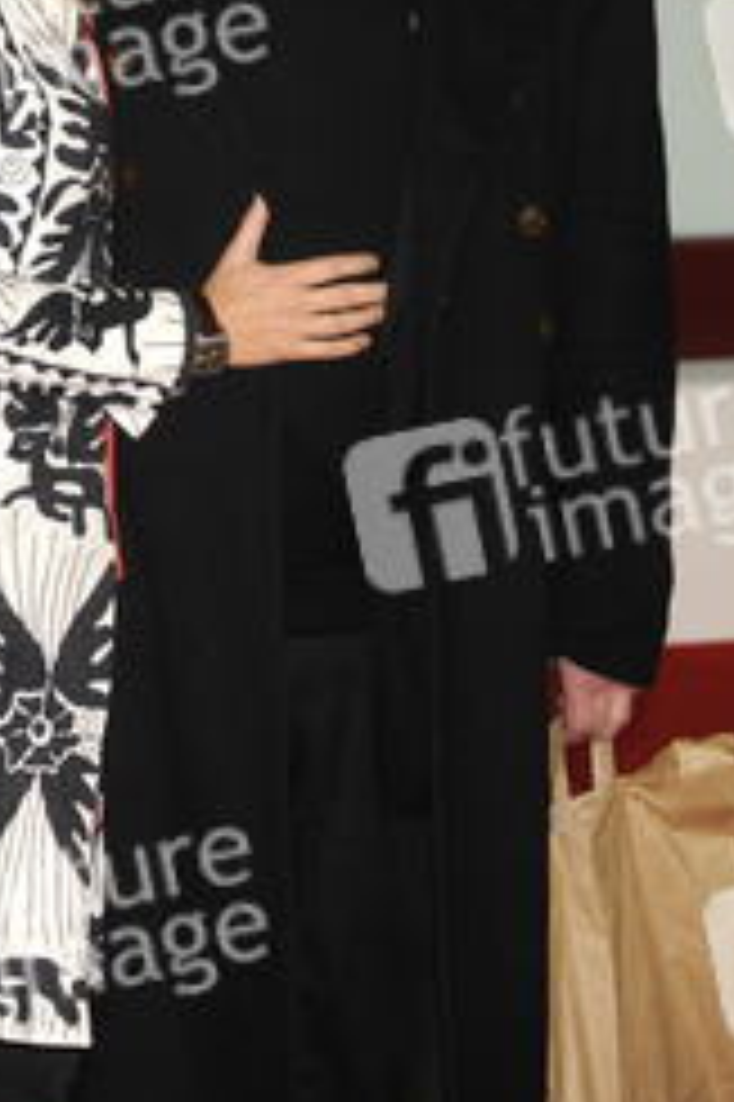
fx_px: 5604
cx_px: 167
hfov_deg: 7.5
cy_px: 261
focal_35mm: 183
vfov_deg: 11.2
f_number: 5.6
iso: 800
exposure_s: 1/80
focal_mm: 112
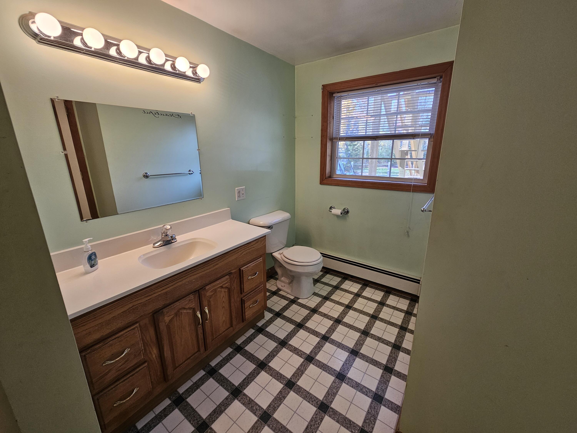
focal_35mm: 13
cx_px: 288
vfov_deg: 89.9
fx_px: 217
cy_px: 216
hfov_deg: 106.2
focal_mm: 2.2
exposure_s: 1/60
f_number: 2.2
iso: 80
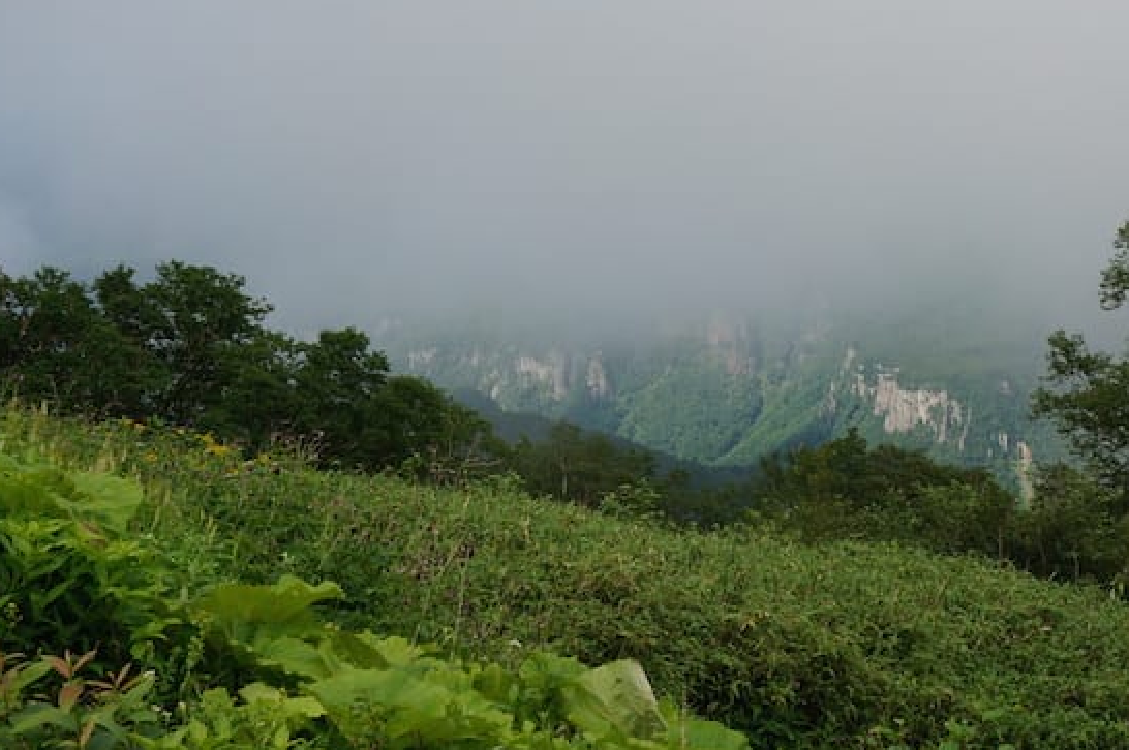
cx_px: 734
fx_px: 1997
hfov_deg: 31.4
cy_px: 295
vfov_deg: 21.3
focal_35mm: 64
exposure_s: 1/160
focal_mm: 29
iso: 200
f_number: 11
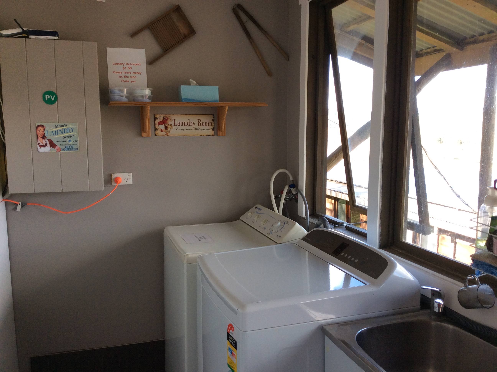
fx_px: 459
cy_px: 186
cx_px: 248
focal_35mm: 32
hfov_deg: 56.9
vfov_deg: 44.1
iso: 40
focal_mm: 3.3
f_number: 2.4
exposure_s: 1/100
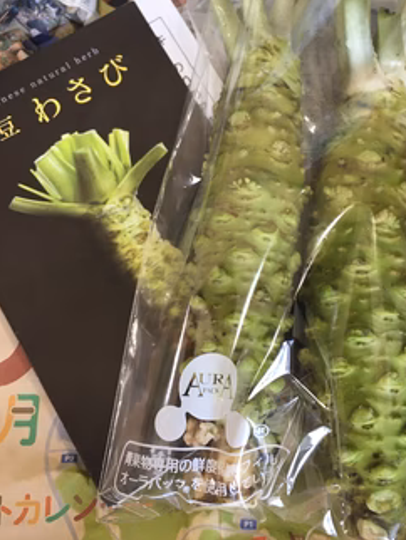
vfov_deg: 51.3
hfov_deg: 39.5
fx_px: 562
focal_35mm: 36
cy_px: 248
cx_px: 247
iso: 50
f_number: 2.2
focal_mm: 4.15
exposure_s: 1/30
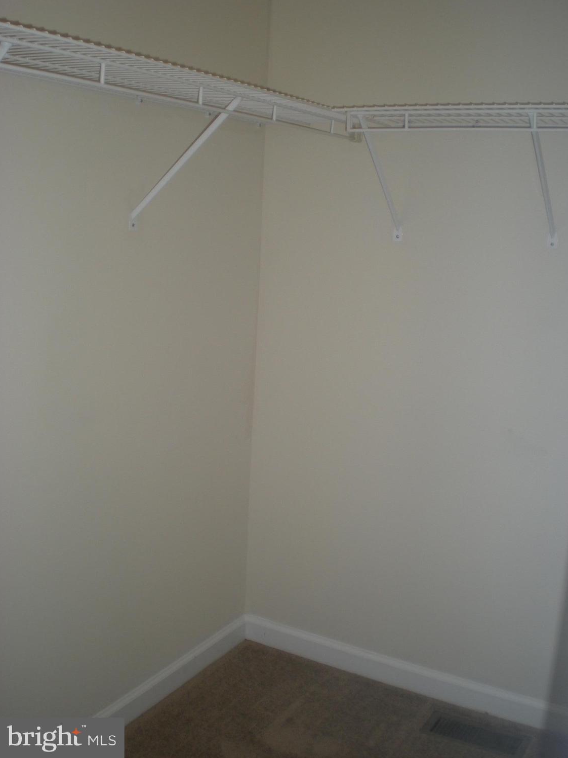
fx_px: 854
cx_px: 290
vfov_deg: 47.9
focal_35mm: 39
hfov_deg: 36.8
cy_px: 370
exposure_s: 1/60
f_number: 3.1
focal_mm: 6.3
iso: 64
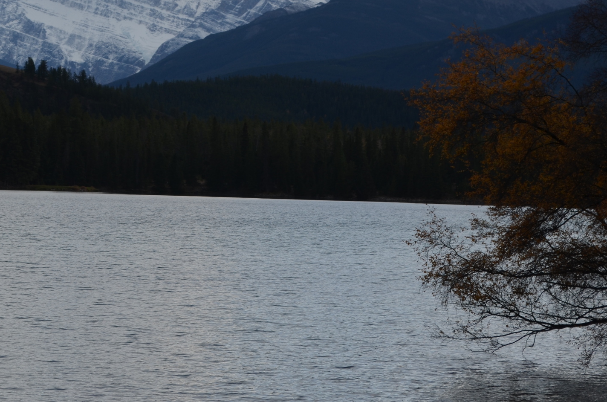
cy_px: 51
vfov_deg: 9.4
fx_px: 2438
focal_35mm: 145
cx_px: 167
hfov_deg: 14.2
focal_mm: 55
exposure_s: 1/250
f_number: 8
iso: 140
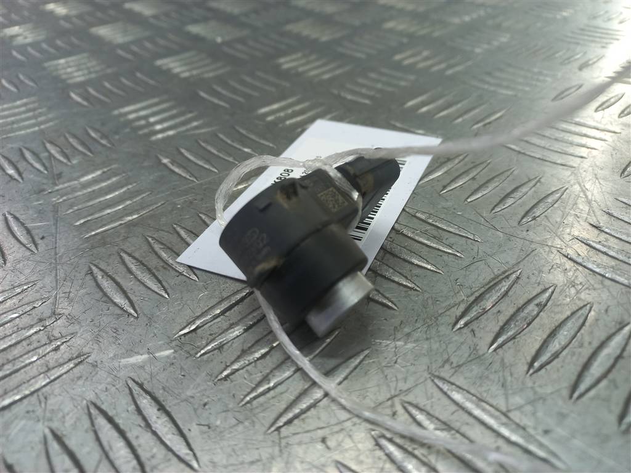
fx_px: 456
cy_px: 236
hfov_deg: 69.4
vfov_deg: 54.9
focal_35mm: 25
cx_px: 316
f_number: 1.8
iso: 64
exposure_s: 1/50
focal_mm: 4.6
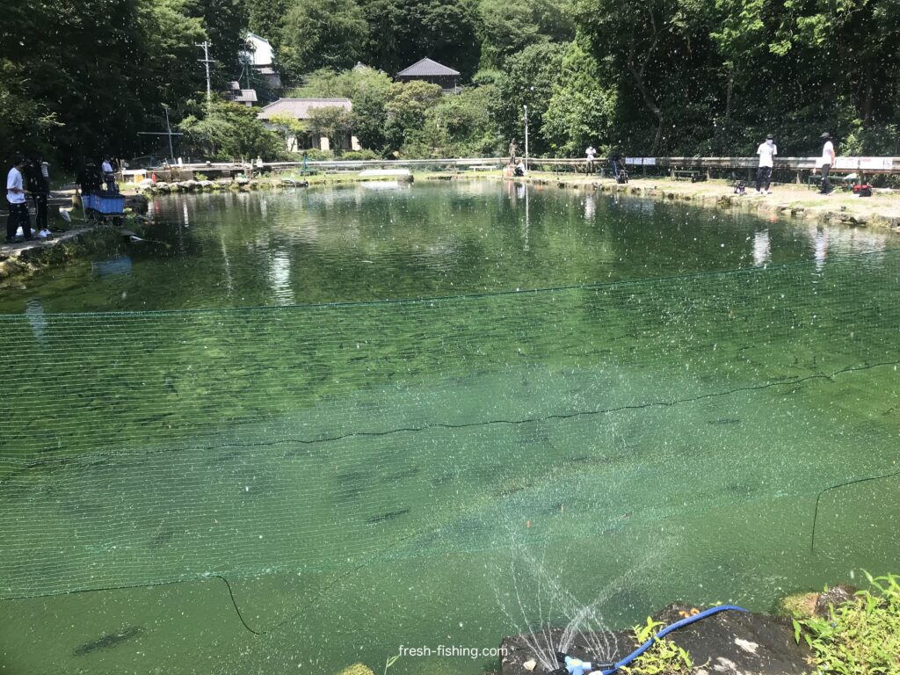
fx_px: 728
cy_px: 338
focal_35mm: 28
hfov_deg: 63.4
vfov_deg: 49.7
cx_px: 450
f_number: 1.8
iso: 20
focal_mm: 3.99
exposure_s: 1/731
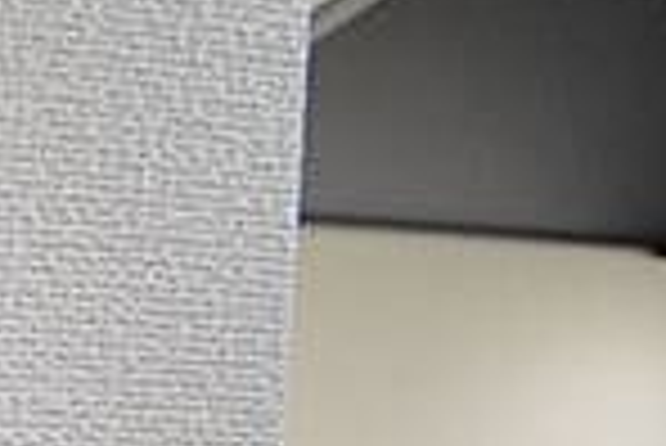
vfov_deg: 19.7
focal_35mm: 52
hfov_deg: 19.0
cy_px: 788
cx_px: -688
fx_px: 963
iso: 800
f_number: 4.5
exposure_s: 1/50
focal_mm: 8
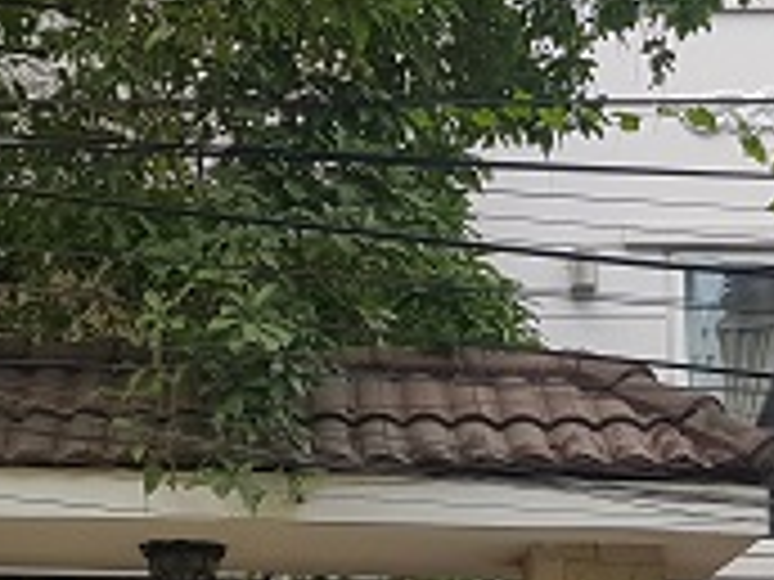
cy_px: 319
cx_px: 162
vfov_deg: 14.4
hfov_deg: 18.9
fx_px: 2303
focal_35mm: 103
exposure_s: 1/288
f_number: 1.7
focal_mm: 4.3
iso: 40
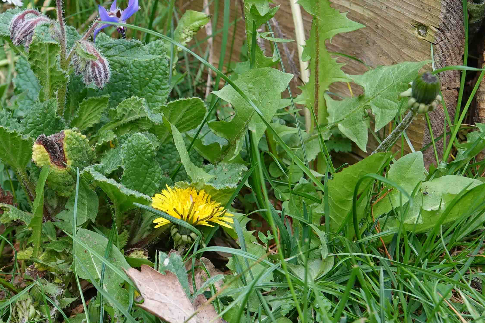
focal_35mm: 83
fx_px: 1118
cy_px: 172
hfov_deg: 24.0
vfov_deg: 16.4
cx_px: 86
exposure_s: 1/125
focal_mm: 12.33
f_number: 2.8
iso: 100
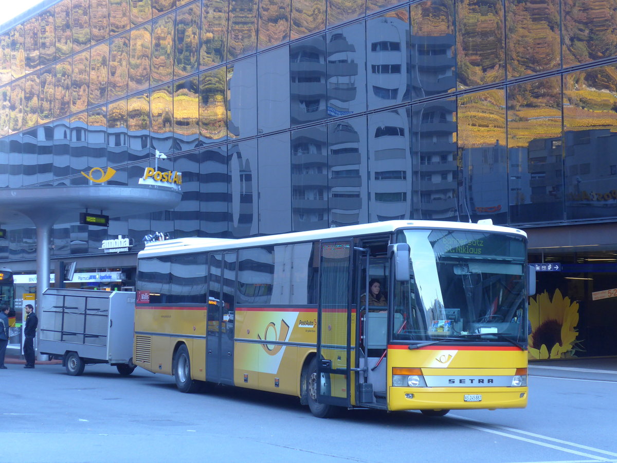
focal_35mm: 66
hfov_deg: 29.4
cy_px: 232
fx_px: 1176
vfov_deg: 22.3
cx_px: 308
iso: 250
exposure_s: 1/80
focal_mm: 13.4
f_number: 3.9
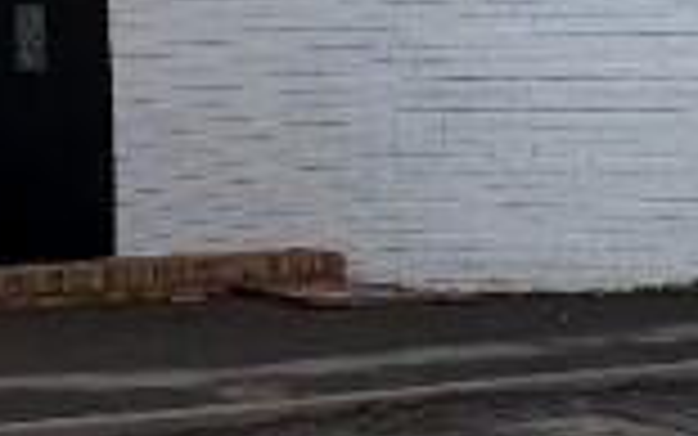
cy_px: -247
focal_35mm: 168
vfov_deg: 7.7
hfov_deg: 10.5
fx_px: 3197
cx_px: -1054
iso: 80
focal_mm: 6.76
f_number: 1.78
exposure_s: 1/1437
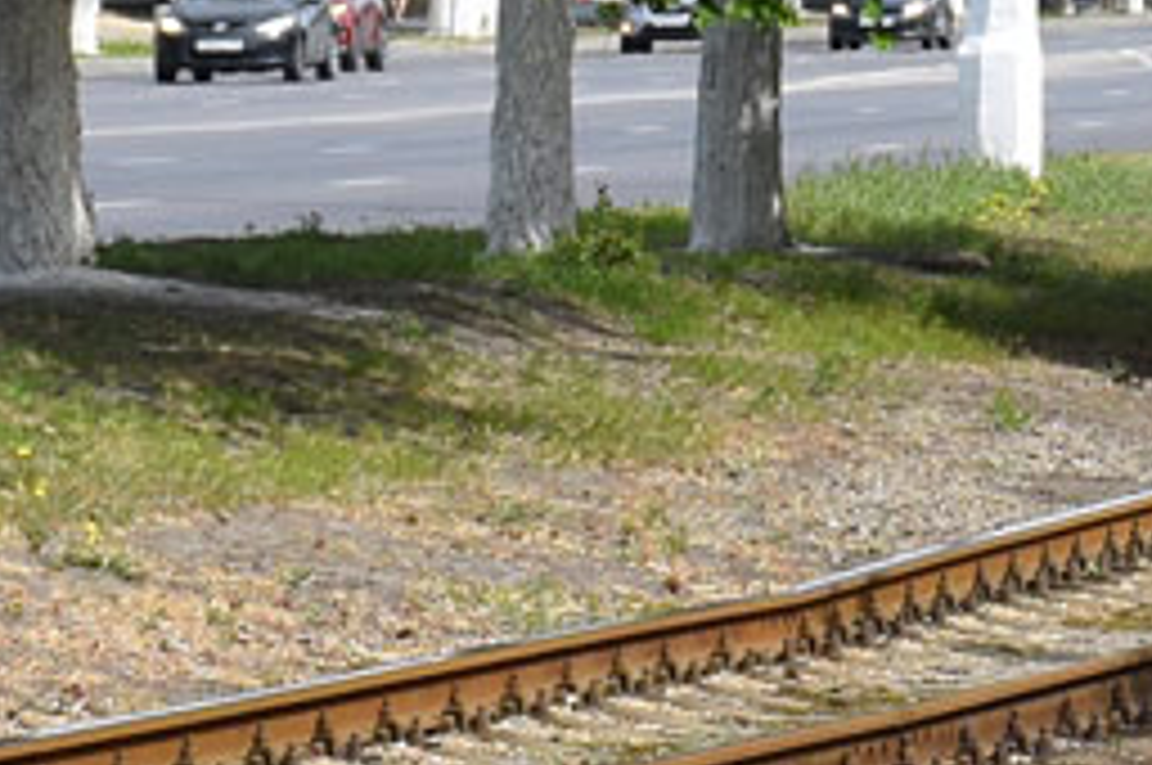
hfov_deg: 5.0
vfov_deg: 3.3
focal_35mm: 410
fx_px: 13103
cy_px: -403
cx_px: 1768
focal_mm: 50
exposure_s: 1/500
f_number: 8
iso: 200
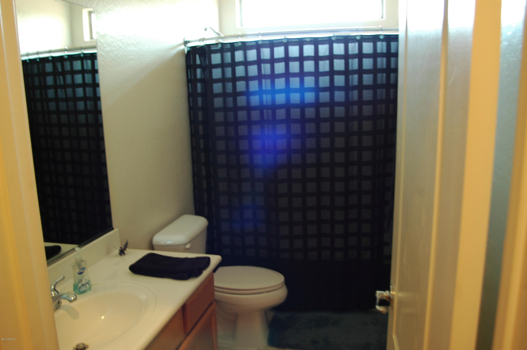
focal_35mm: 30
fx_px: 439
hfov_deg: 62.0
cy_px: 175
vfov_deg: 43.5
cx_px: 264
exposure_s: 1/3
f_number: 5.6
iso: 200
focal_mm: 20
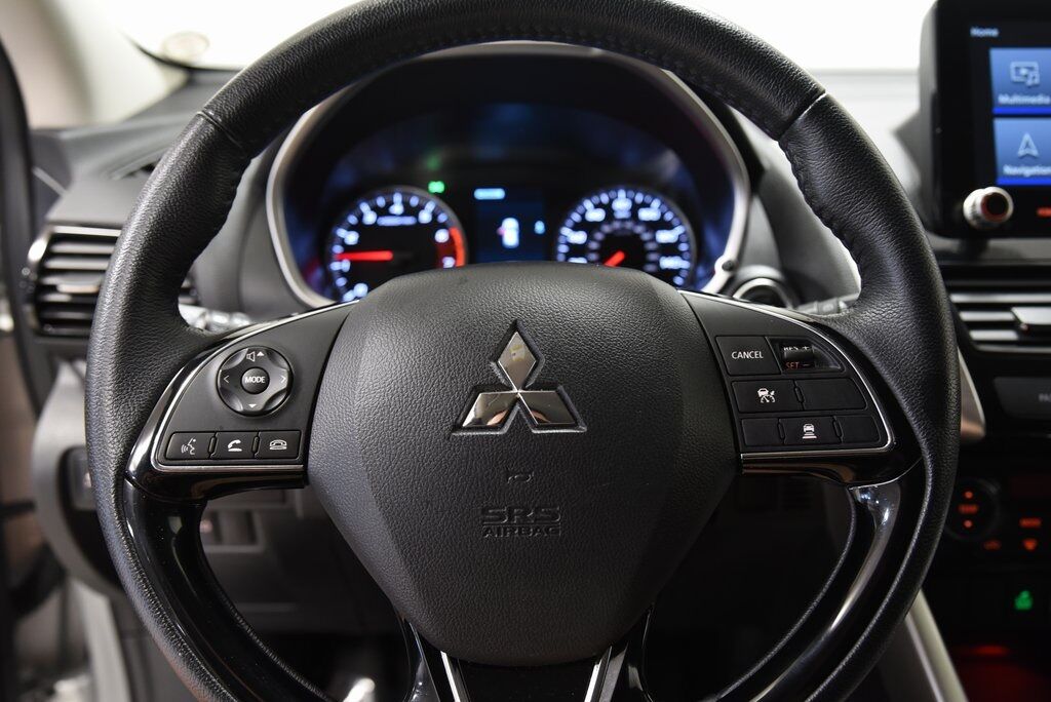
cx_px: 526
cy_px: 351
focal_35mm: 31
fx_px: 906
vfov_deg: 42.4
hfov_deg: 60.3
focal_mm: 31
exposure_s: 1/20
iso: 1600
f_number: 4
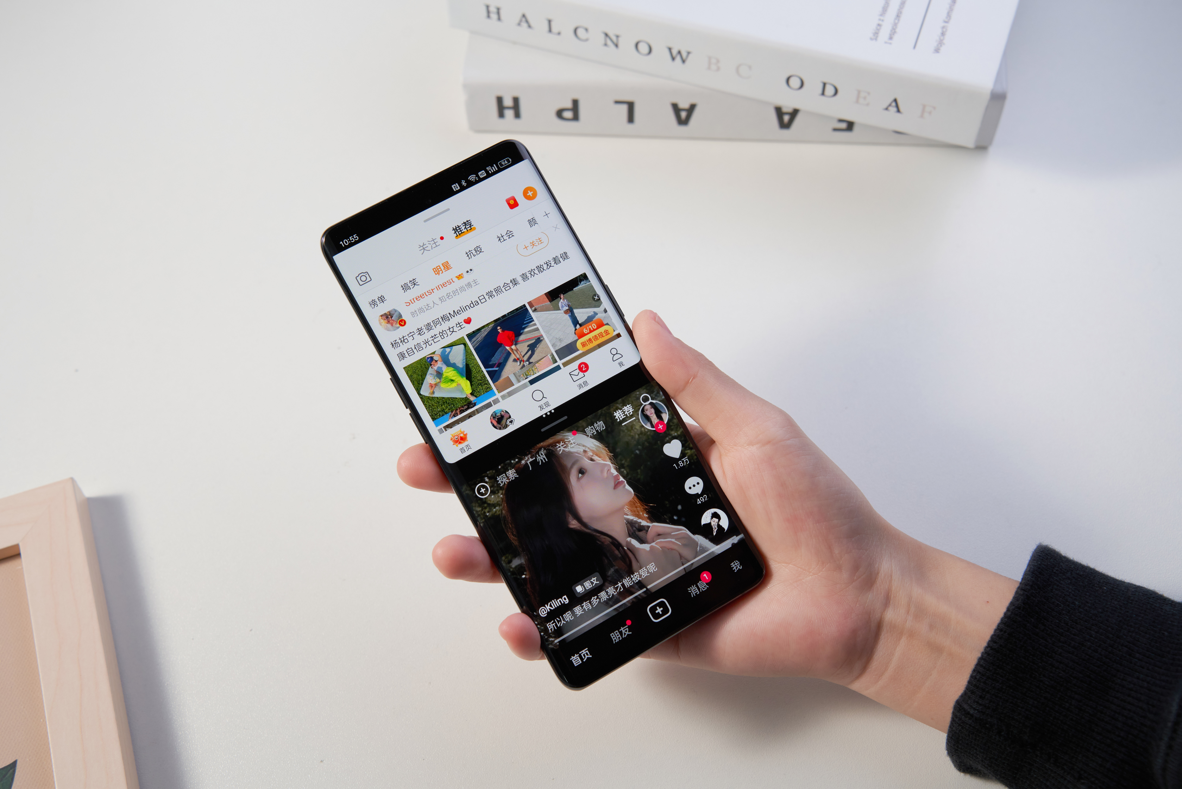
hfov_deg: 45.4
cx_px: 591
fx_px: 1412
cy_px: 394
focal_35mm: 43
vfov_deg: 31.2
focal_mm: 43
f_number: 7.1
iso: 500
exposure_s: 1/100
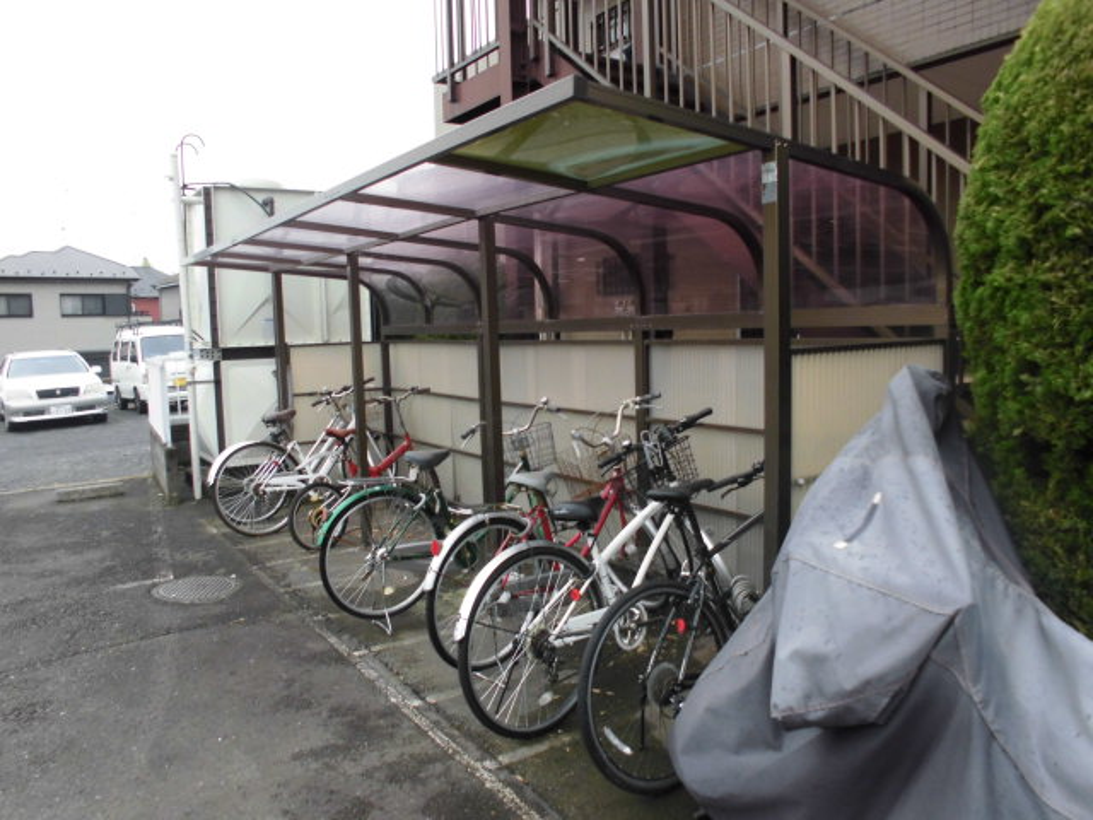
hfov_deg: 67.3
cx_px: 546
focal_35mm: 26
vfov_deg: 53.1
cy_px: 410
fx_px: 821
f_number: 3.5
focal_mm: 4.6
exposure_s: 1/200
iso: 100
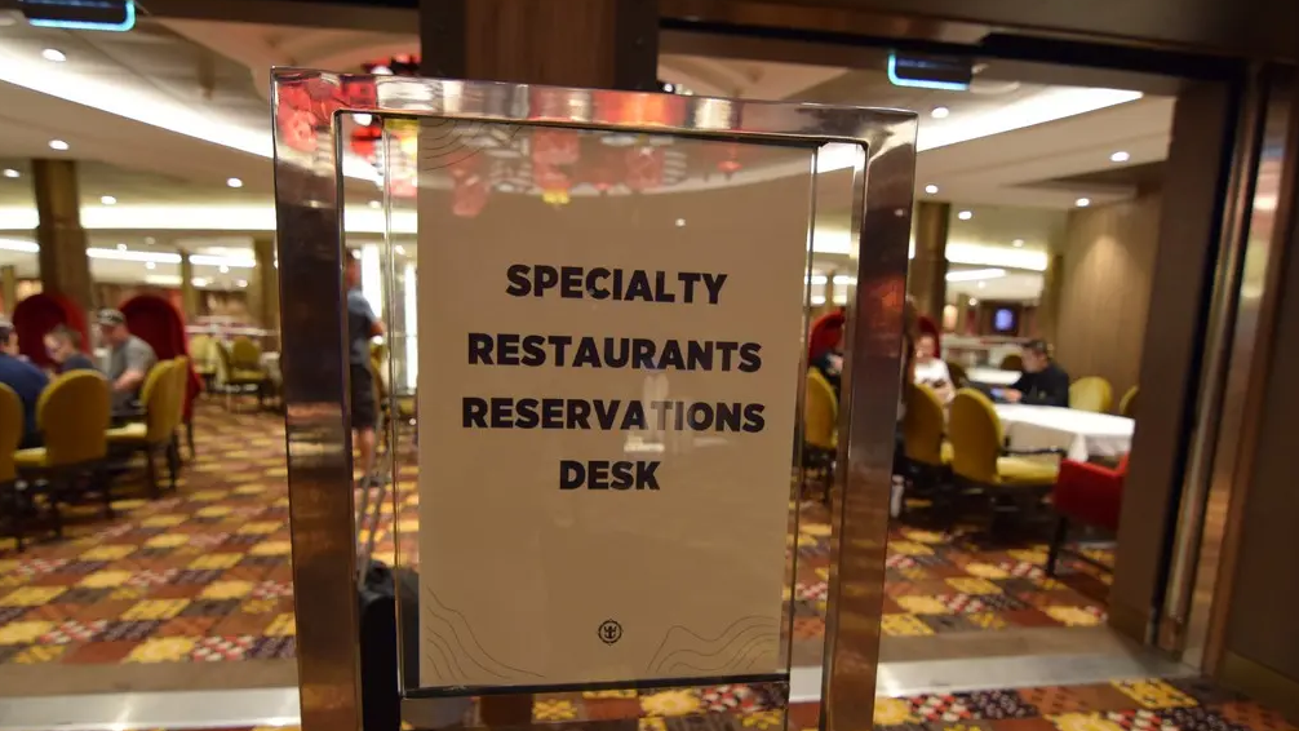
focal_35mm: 21
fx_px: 710
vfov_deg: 54.0
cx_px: 639
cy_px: 446
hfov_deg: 84.9
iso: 1250
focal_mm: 11
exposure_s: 1/60
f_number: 2.8
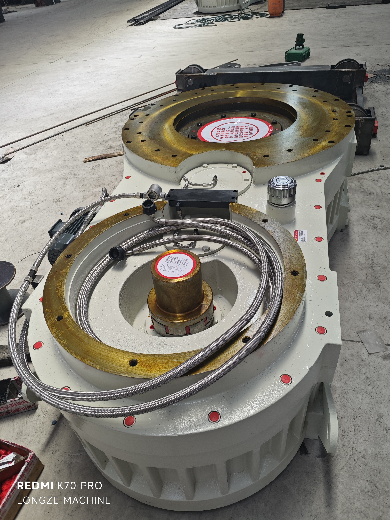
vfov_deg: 69.4
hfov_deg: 54.9
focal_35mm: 25
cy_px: 260
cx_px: 195
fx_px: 376
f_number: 1.6
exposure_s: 1/202
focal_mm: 5.84
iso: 50
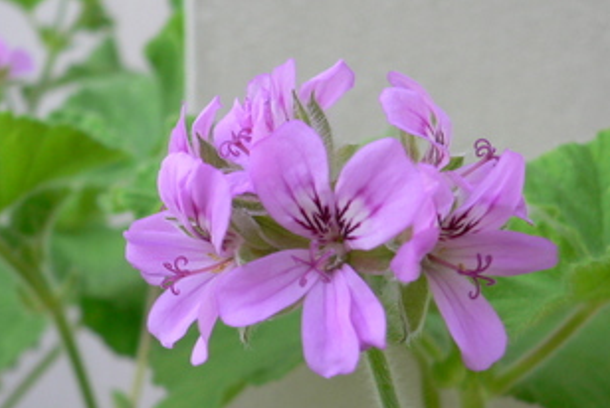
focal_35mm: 59
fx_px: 1001
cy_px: 227
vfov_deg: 23.0
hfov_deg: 33.9
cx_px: 263
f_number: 2.8
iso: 80
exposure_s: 1/80
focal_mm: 5.8
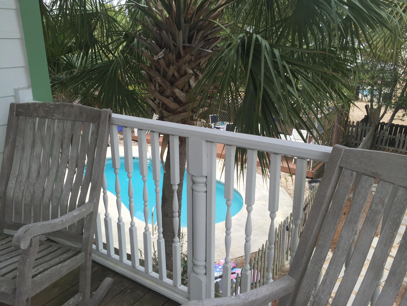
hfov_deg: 61.7
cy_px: 153
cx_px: 204
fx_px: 341
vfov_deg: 48.2
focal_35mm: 29
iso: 32
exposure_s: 1/706
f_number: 2.2
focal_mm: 4.15
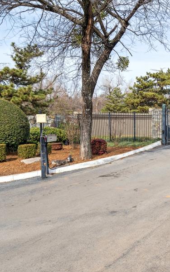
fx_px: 297
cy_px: 126
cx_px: 188
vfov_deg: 49.2
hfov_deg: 28.9
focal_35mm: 40
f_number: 7.1
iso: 200
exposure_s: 1/800
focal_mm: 23
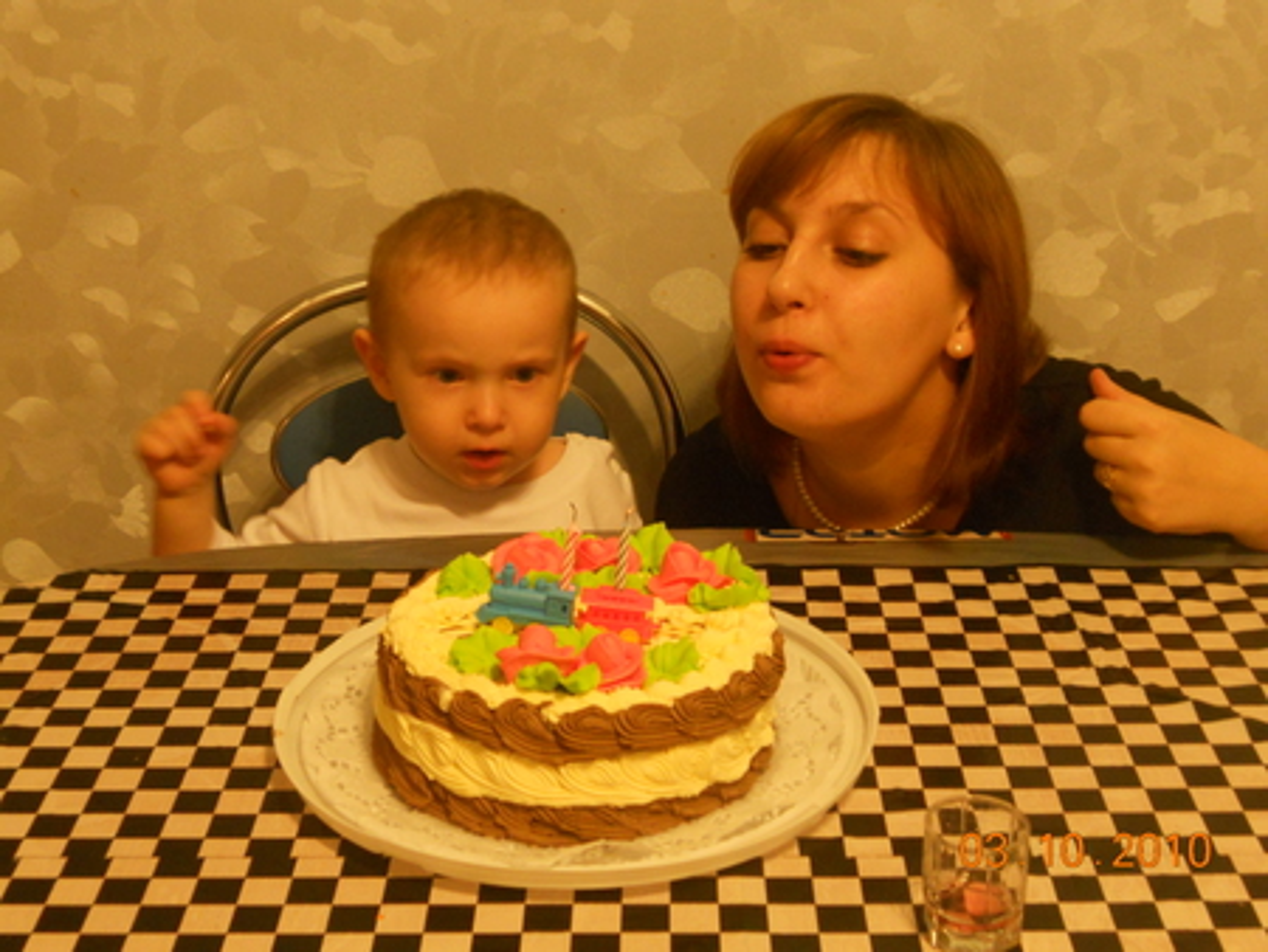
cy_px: 476
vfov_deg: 27.1
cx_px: 634
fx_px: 1979
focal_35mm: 54
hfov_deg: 35.5
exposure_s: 1/8
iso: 320
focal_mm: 9.8
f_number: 4.8
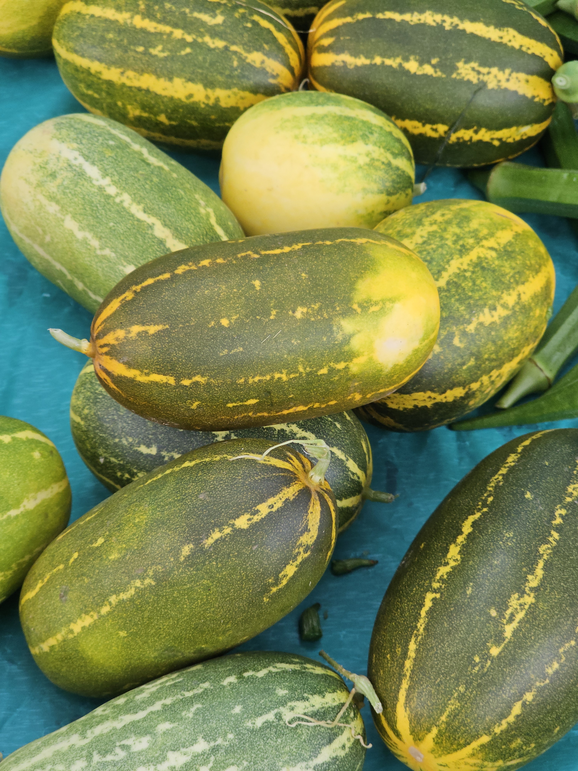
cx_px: 289
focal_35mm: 69
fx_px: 1536
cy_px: 386
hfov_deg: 21.3
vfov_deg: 28.2
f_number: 2.4
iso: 50
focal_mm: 7.9
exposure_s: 1/129
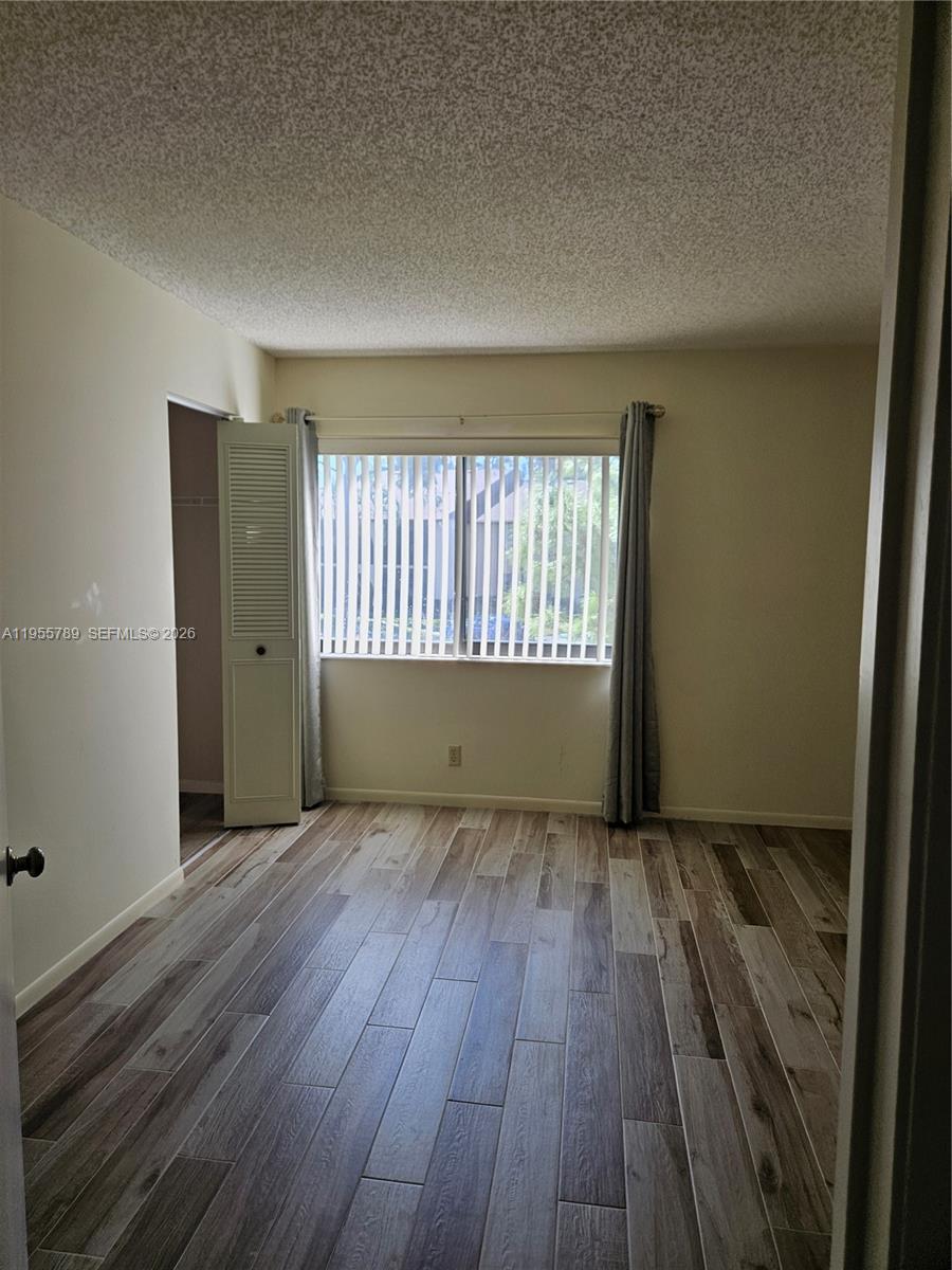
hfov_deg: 58.9
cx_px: 476
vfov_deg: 73.9
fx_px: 843
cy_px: 635
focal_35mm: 23
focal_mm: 5.4
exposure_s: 1/180
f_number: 1.8
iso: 40
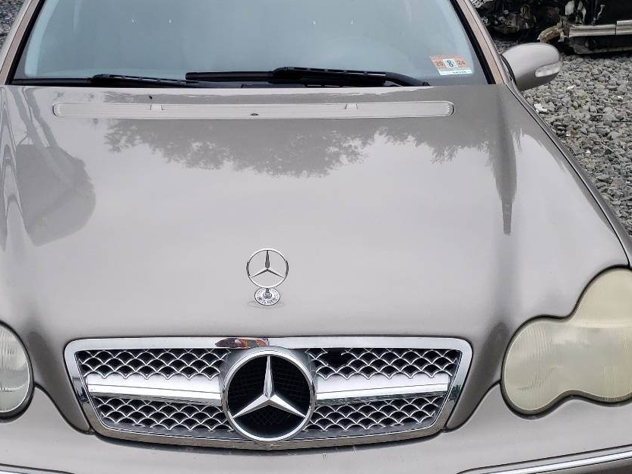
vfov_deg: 29.1
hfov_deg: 38.0
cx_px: 242
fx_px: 913
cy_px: 255
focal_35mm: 50
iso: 50
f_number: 1.5
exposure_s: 1/1429
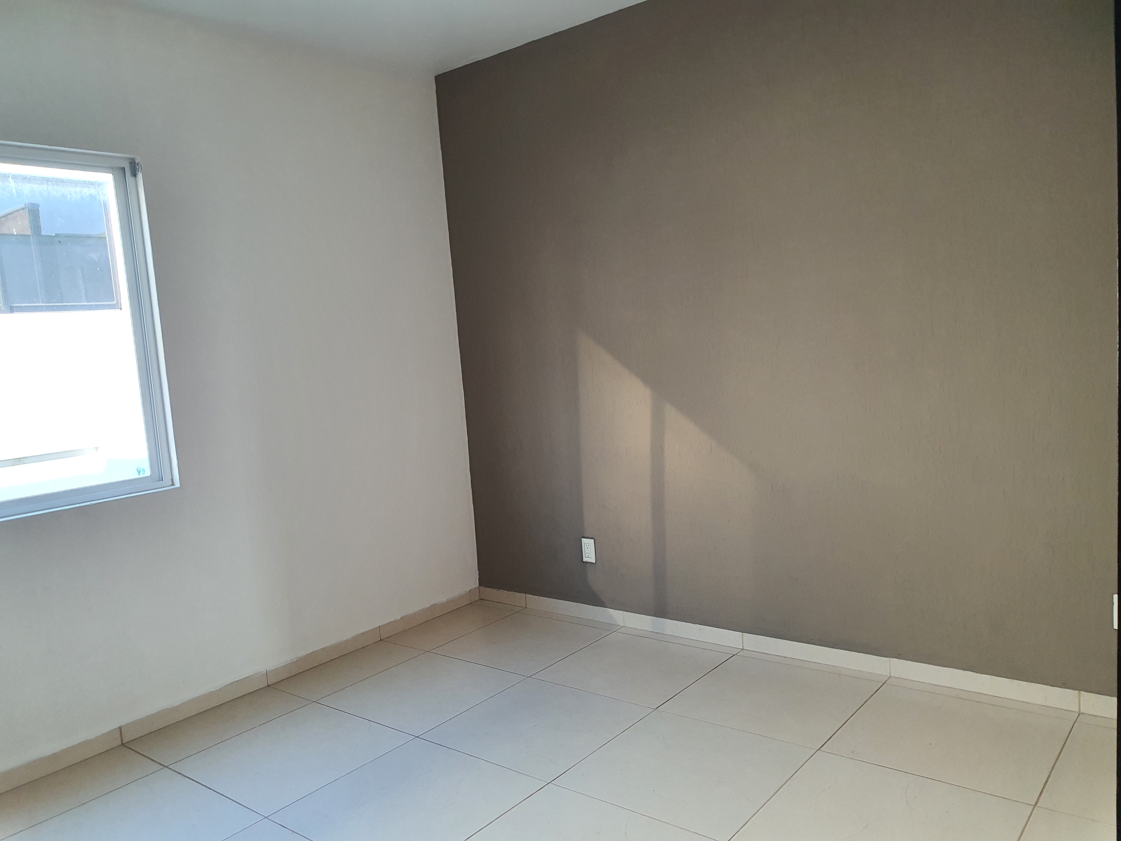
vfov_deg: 53.1
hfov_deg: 67.3
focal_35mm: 26
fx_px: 842
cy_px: 420
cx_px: 560
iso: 200
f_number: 2.4
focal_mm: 4.3
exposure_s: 1/120
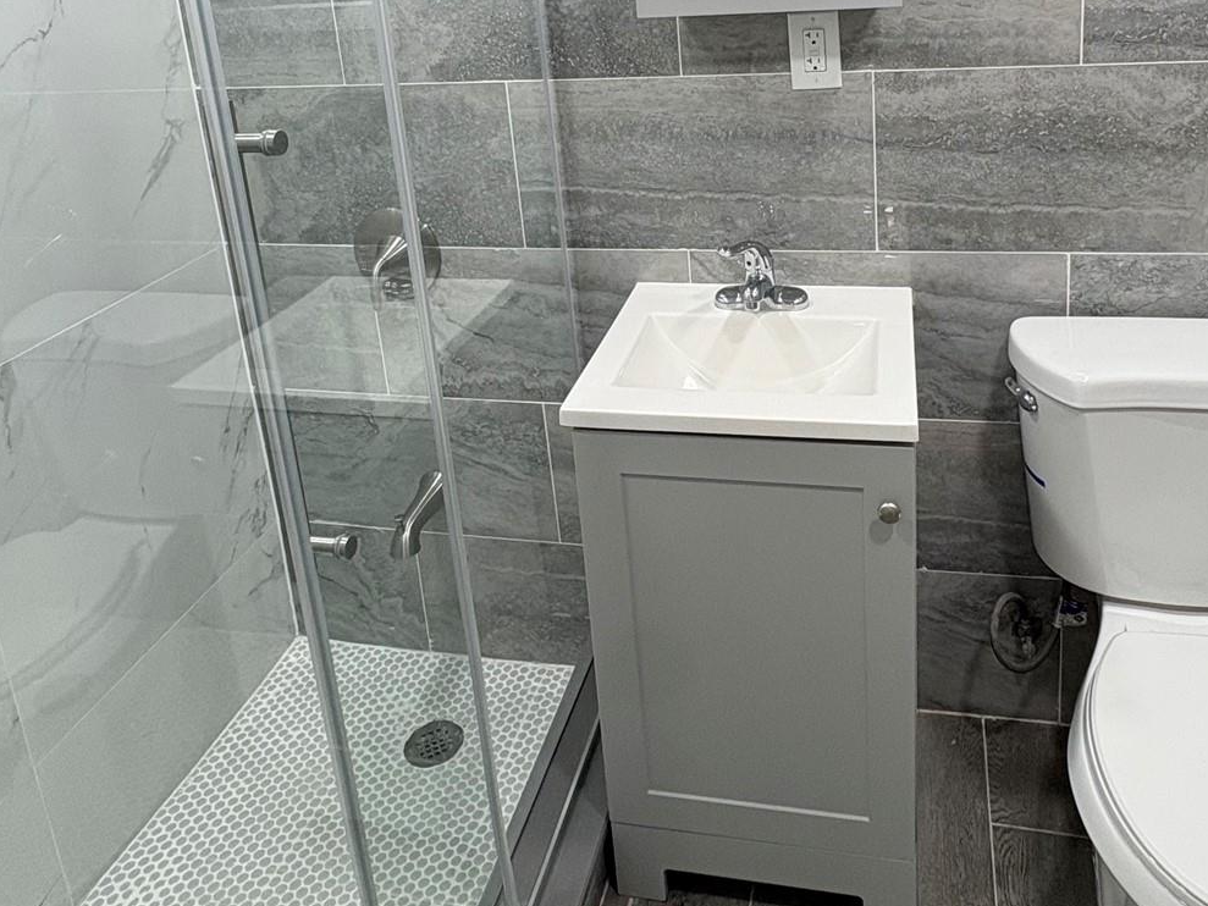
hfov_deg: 61.3
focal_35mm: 29
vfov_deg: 44.9
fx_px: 1012
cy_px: 133
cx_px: 697
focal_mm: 2.22
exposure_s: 1/120
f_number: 2.2
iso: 200
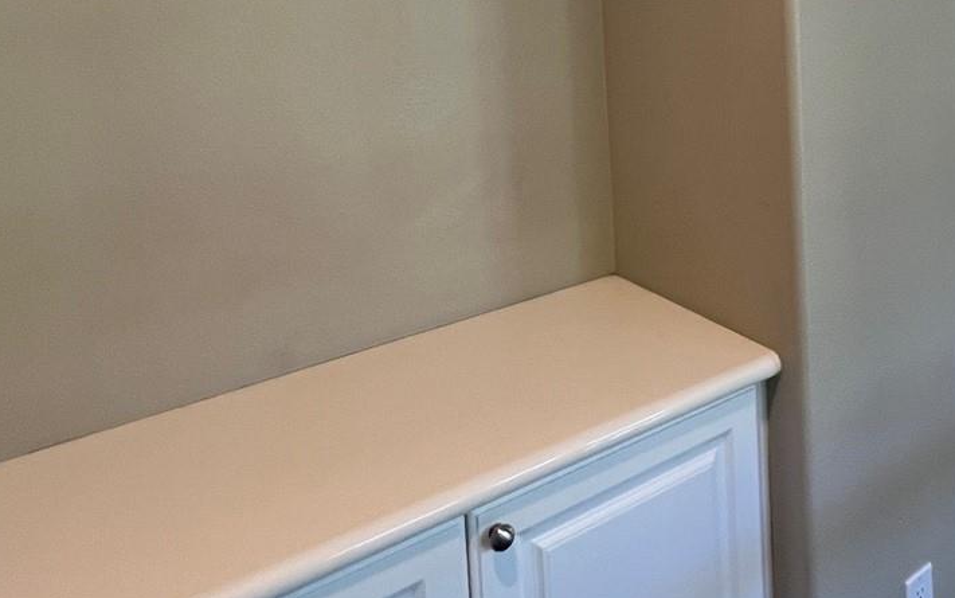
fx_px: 807
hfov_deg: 56.2
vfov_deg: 37.1
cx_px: 780
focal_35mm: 31
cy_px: 23
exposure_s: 1/120
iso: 250
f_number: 1.8
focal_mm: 1.57
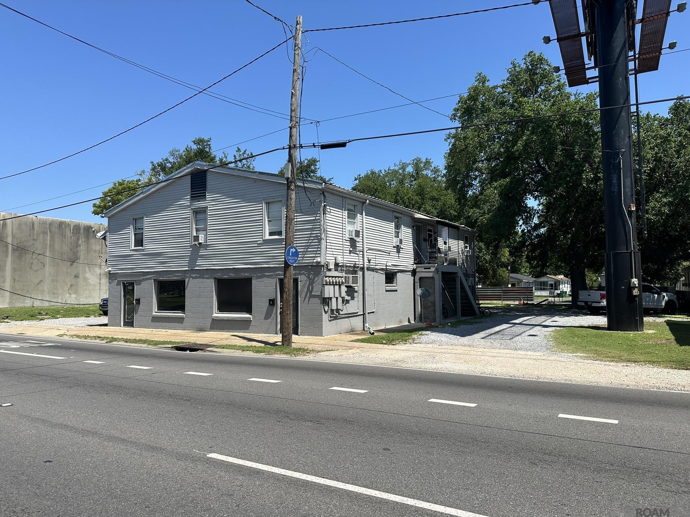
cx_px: 345
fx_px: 478
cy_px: 258
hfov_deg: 71.6
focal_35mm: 24
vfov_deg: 56.8
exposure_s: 1/4762
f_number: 1.78
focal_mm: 6.86
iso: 80
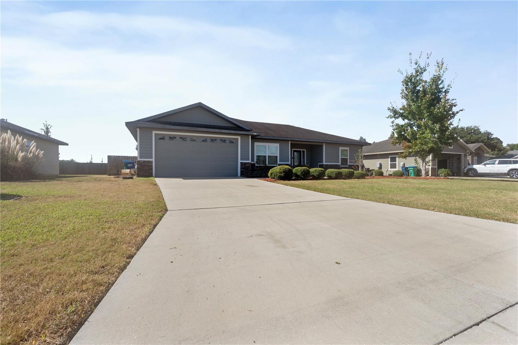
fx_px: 230
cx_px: 259
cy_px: 172
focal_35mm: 16
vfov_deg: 73.7
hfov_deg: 96.7
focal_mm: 16
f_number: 9
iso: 400
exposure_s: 1/500
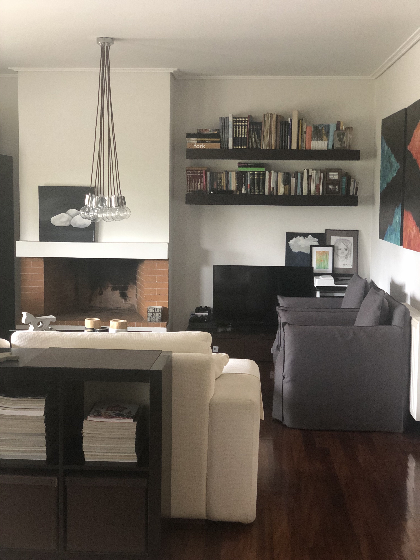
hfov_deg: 28.0
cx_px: 210
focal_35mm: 52
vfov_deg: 36.8
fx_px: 841
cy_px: 280
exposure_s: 1/20
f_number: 2.4
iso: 160
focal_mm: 6
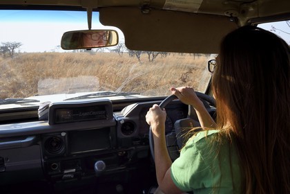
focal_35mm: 24
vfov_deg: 53.1
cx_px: 145
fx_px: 193
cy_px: 97
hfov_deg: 73.7
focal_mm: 24
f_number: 11
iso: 400
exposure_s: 1/250
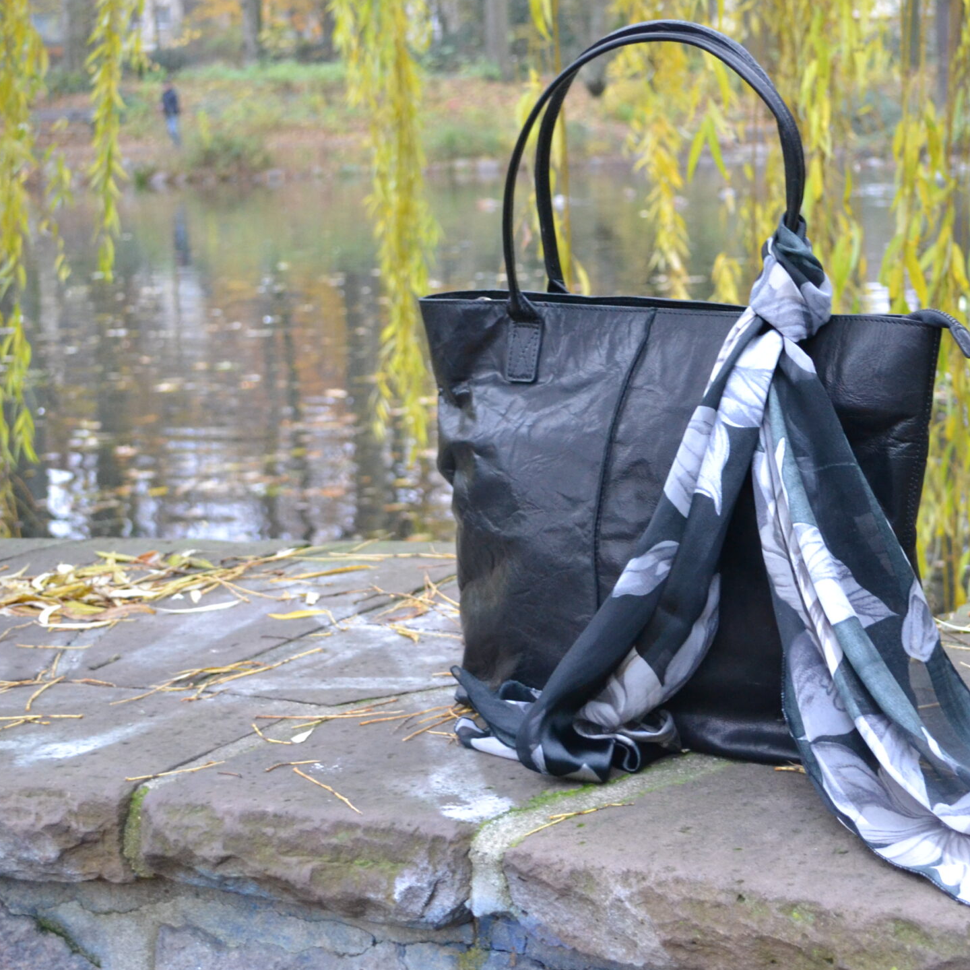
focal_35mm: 68
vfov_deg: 25.4
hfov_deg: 24.9
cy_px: 464
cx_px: 787
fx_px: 2156
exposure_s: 1/60
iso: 1600
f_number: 4.5
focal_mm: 30
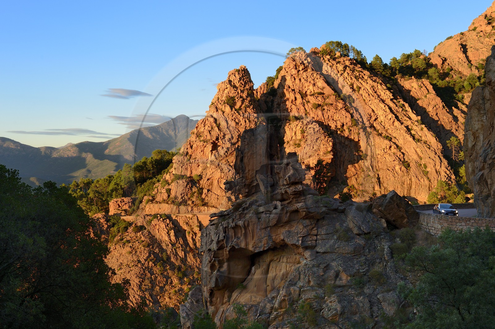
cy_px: 164
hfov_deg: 48.5
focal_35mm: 40
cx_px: 248
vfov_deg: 33.3
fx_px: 550
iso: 400
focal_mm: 40
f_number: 8
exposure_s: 1/160
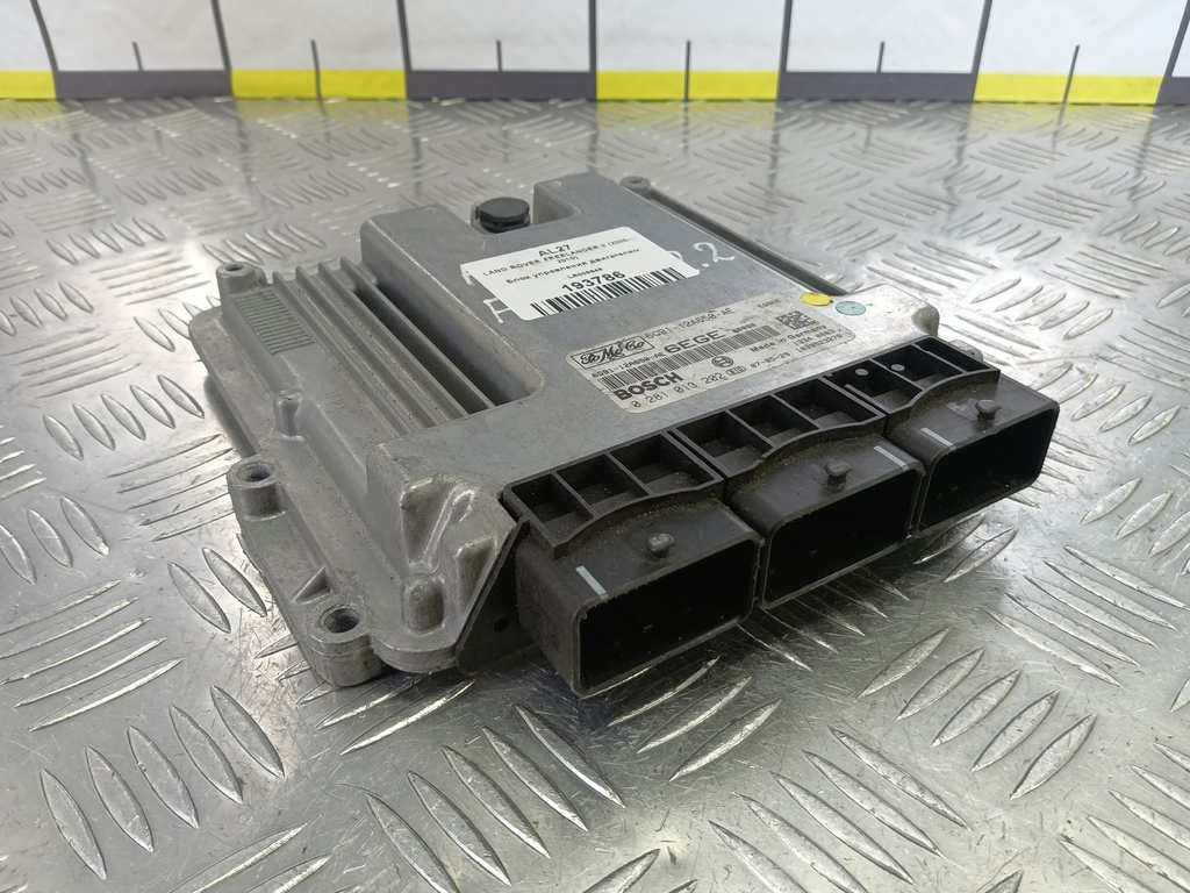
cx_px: 595
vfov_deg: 58.9
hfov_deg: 73.9
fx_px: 791
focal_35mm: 23
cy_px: 446
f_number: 1.6
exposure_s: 1/50
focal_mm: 4.11
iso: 113
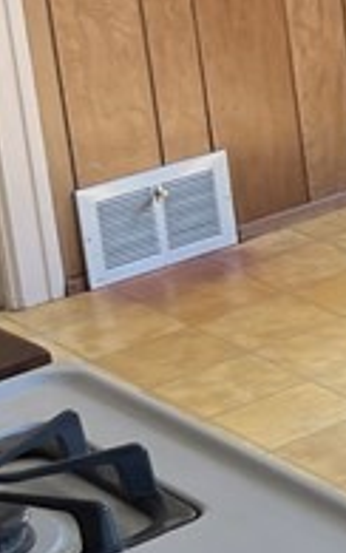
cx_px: 1132
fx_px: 2186
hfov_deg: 7.6
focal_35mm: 145
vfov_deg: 14.2
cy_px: 20
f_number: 1.6
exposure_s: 1/121
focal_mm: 5.1
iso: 80
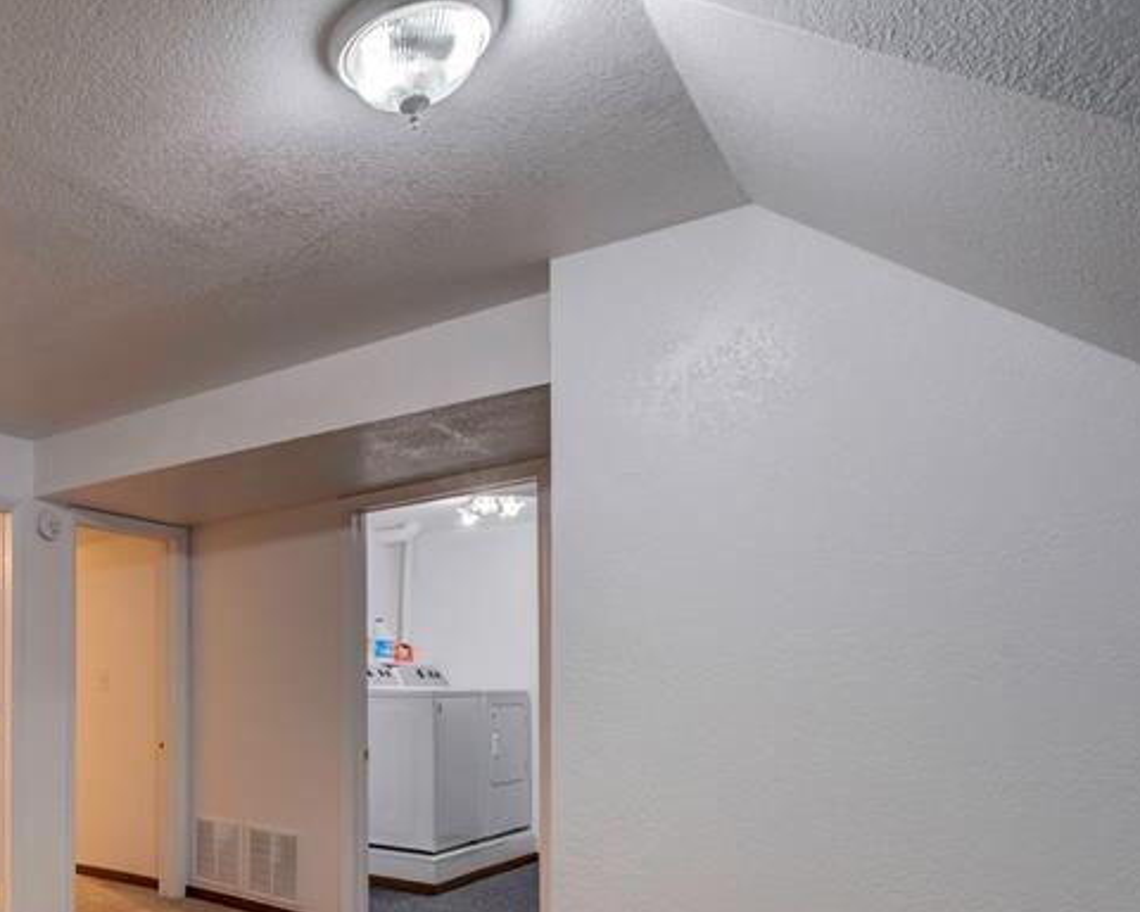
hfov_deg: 54.5
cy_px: 673
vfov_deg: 52.7
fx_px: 877
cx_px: 52
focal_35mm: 26
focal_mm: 13
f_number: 10
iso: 250
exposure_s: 1/5
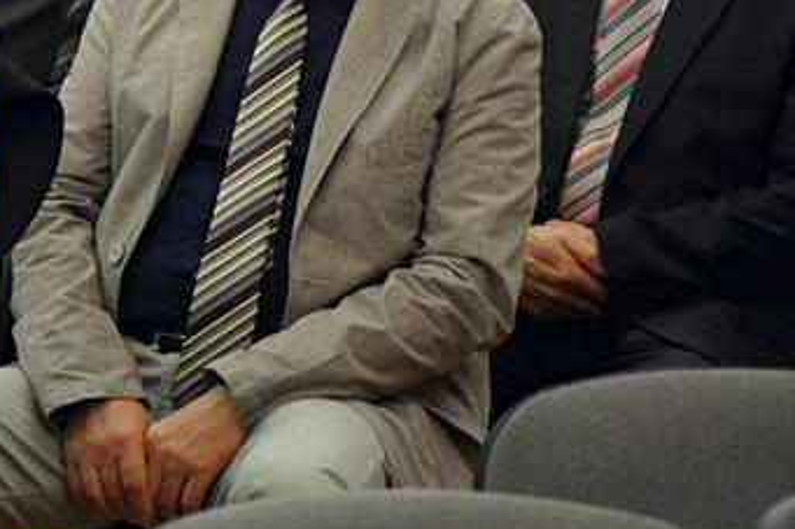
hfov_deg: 6.8
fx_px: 6599
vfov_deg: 4.6
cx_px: -191
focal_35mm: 299
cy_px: -15
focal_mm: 80
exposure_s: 1/80
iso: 2500
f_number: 5.6
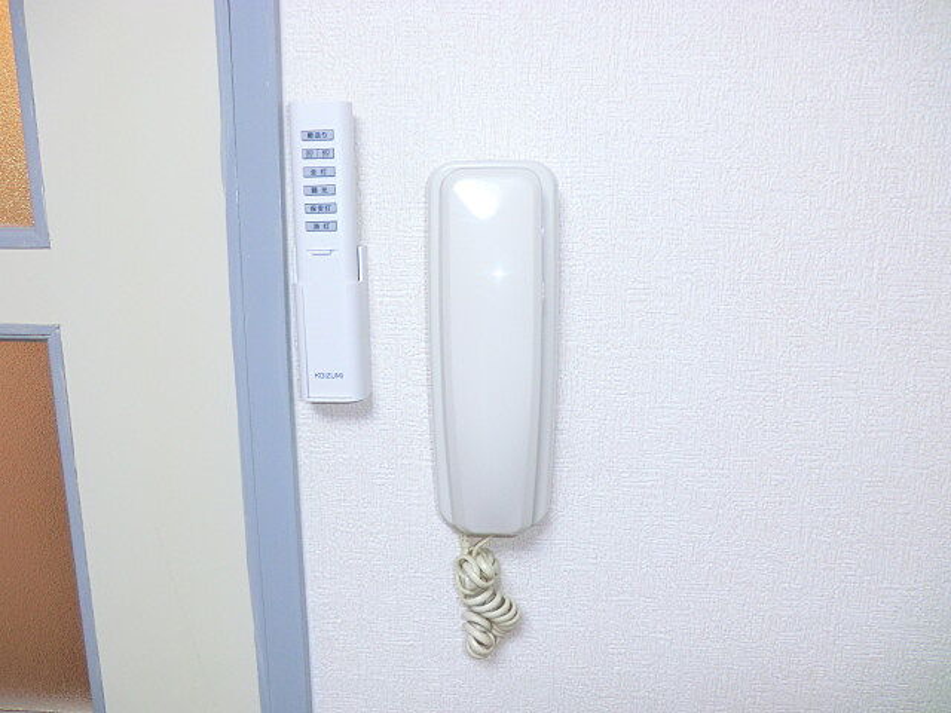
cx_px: 476
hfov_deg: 71.6
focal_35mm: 24
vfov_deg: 56.8
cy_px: 356
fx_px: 659
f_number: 3.2
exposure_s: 1/60
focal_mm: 4.3
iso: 200
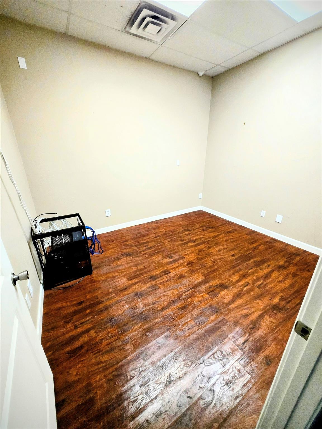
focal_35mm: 13
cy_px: 214
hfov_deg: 89.9
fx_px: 161
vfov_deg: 106.2
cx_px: 161
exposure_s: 1/60
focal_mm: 1.7
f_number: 2.2
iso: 320
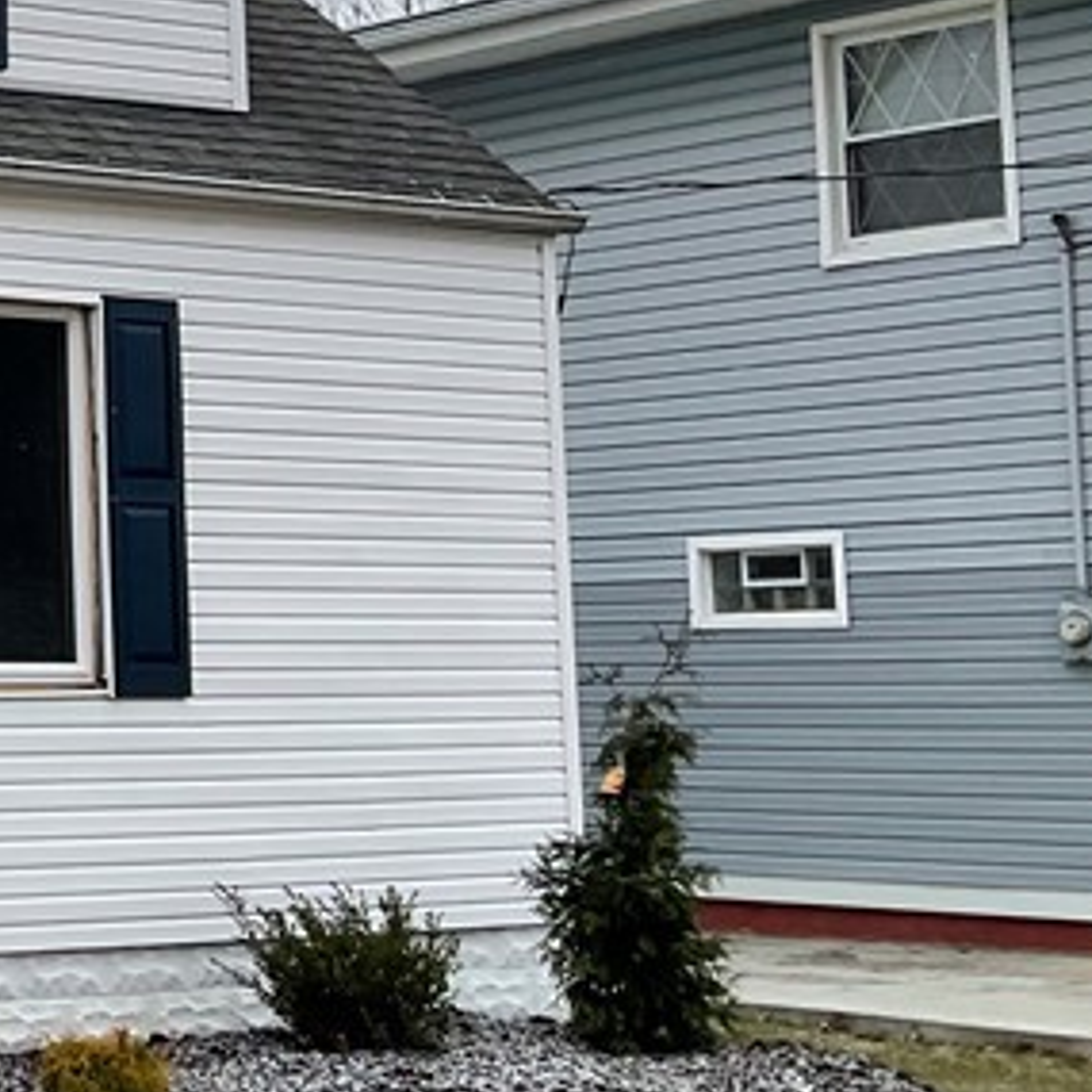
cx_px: -690
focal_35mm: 92
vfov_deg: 18.8
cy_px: 333
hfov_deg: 16.6
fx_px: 3284
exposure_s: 1/362
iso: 16
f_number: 1.8
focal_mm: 3
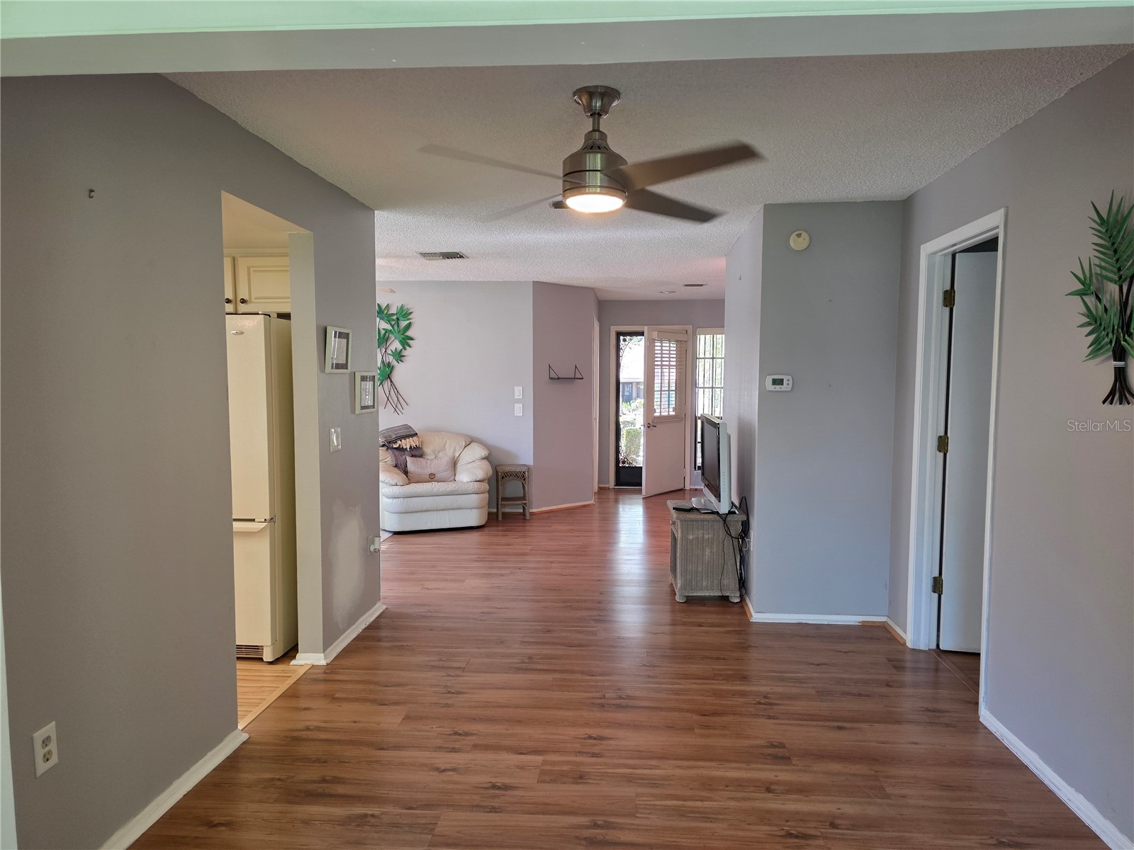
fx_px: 753
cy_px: 425
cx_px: 567
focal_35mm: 23
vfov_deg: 58.9
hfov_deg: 73.9
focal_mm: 6.3
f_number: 1.7
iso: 320
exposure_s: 1/120
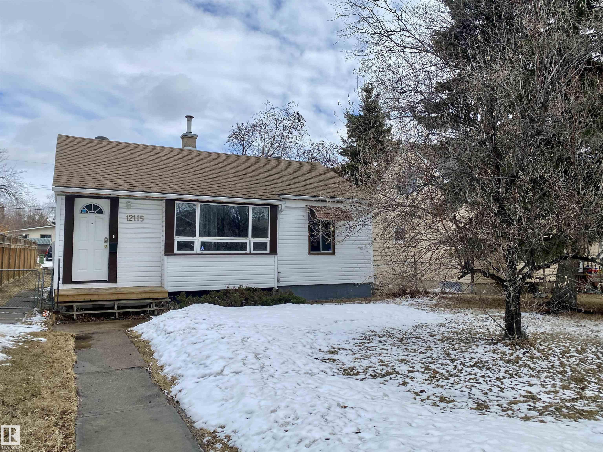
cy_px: 226
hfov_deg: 67.3
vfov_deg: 53.1
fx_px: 453
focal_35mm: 26
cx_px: 302
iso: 32
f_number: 1.8
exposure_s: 1/4274
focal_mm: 4.25
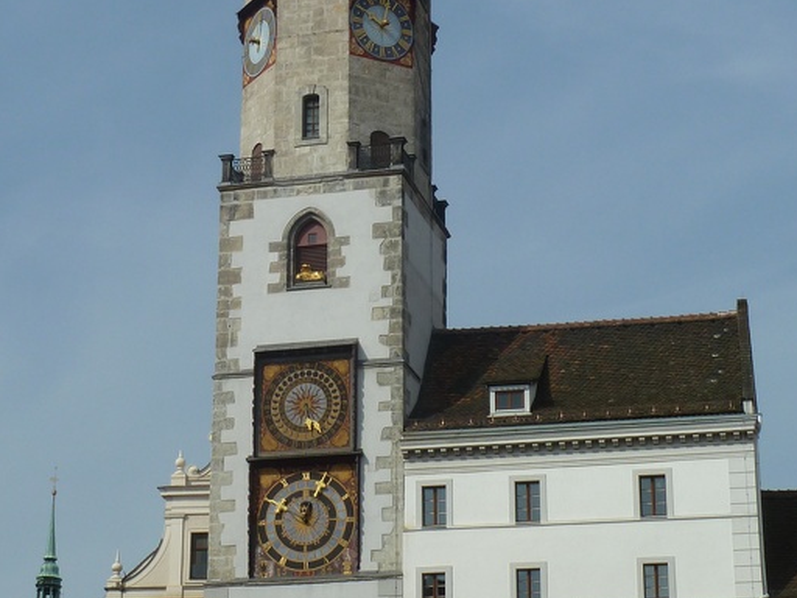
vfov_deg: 21.5
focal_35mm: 68
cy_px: 199
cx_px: 265
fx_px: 1566
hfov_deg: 28.4
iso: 80
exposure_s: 1/500
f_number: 5.6
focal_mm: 7.3
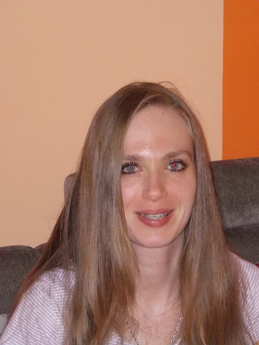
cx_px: 157
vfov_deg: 13.0
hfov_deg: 9.8
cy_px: 173
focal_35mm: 152
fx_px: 1516
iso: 800
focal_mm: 16
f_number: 5.8
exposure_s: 1/60
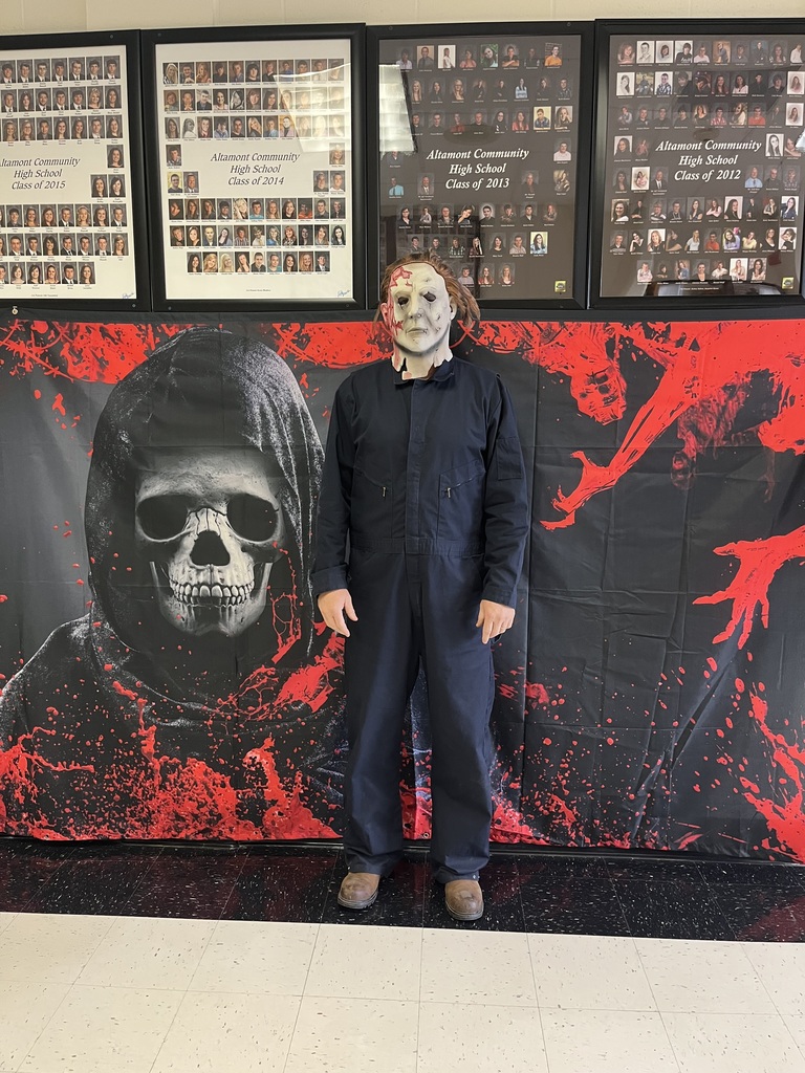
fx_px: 806
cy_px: 536
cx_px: 402
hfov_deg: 53.1
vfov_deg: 67.3
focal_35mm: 26
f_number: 1.6
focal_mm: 5.1
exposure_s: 1/60
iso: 320
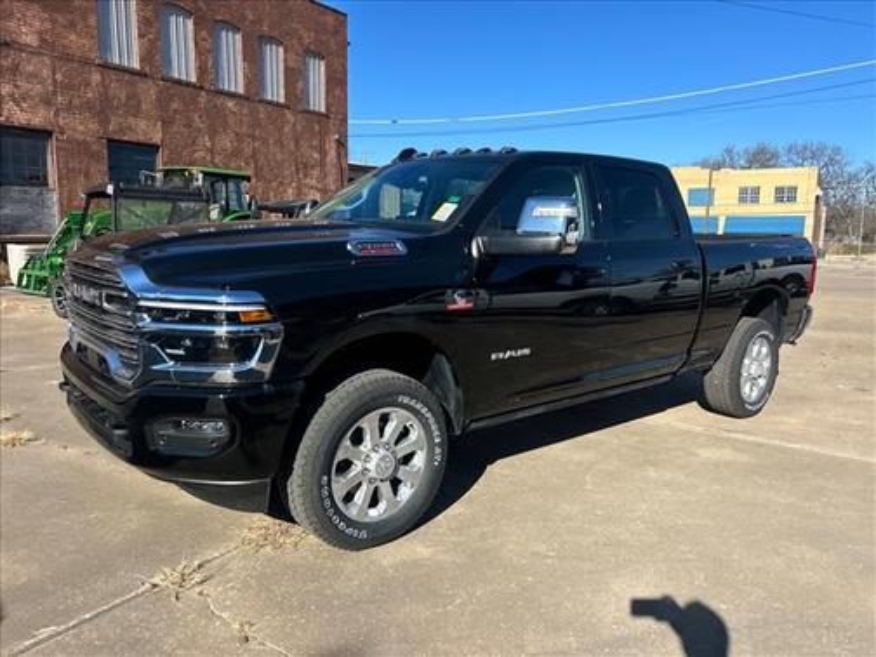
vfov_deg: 53.1
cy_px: 328
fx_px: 658
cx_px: 438
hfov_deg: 67.3
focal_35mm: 26
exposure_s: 1/5882
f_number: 1.5
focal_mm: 5.7
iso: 50
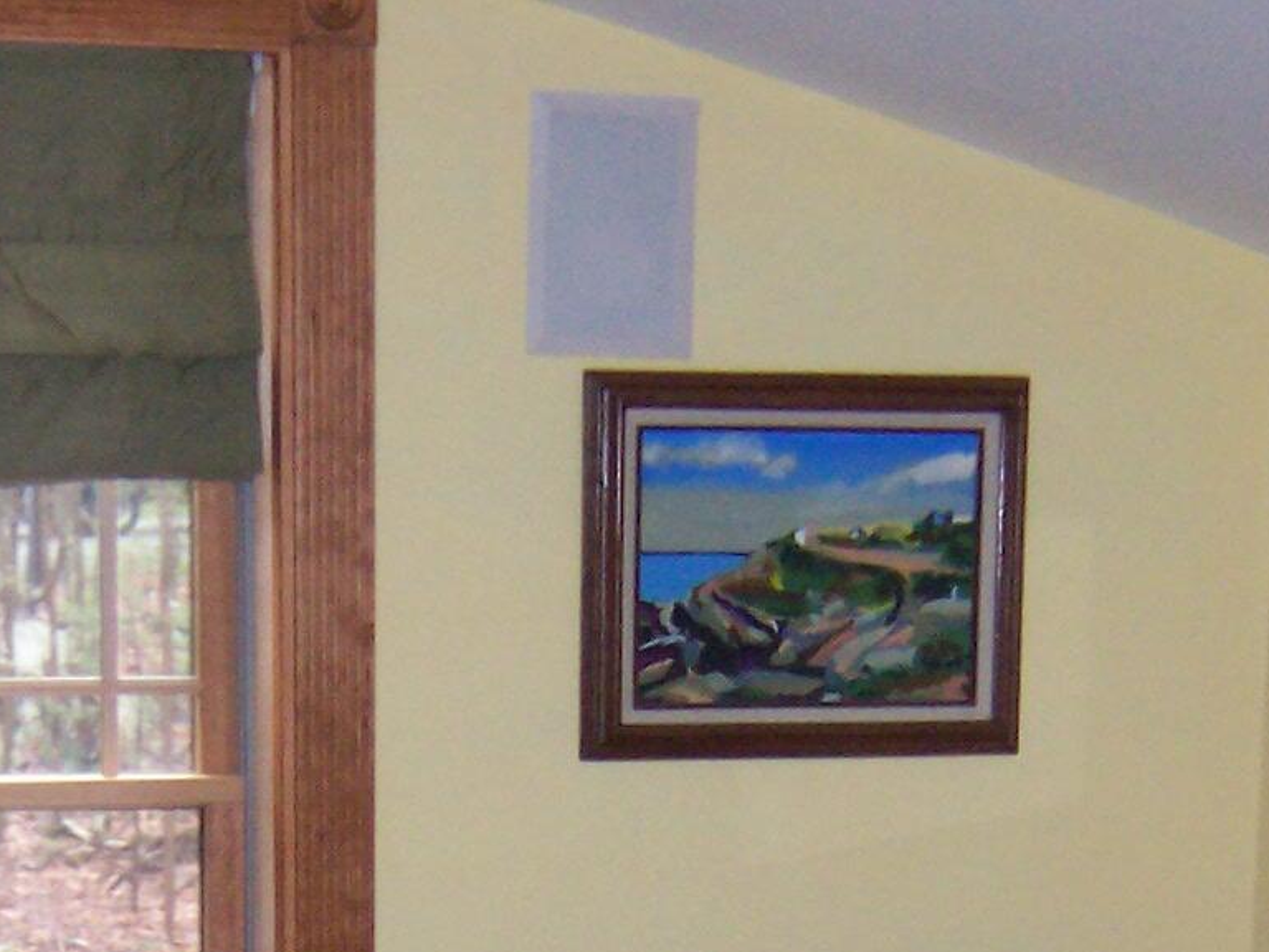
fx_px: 3629
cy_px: 1426
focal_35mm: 99
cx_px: 461
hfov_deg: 19.8
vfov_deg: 14.0
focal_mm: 5.5
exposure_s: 1/60
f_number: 2.4
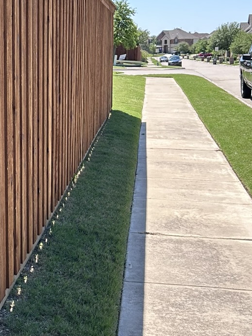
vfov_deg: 25.3
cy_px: 154
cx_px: -16
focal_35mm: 77
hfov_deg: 18.5
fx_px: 747
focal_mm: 5.7
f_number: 1.5
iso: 50
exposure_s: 1/1901
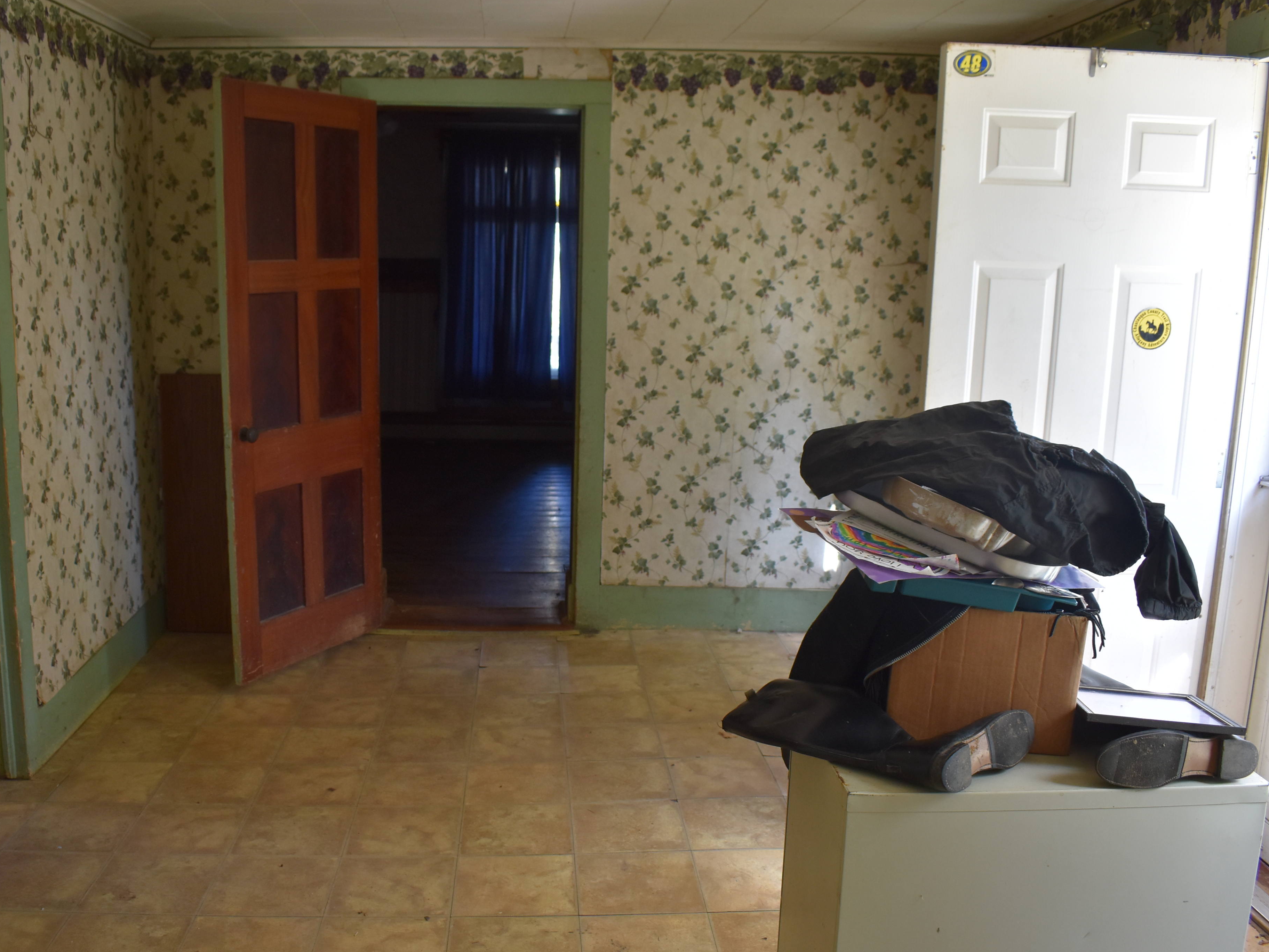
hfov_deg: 56.4
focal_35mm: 32
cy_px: 506
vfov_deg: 44.1
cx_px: 516
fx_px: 1173
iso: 720
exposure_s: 1/60
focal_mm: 18
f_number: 4
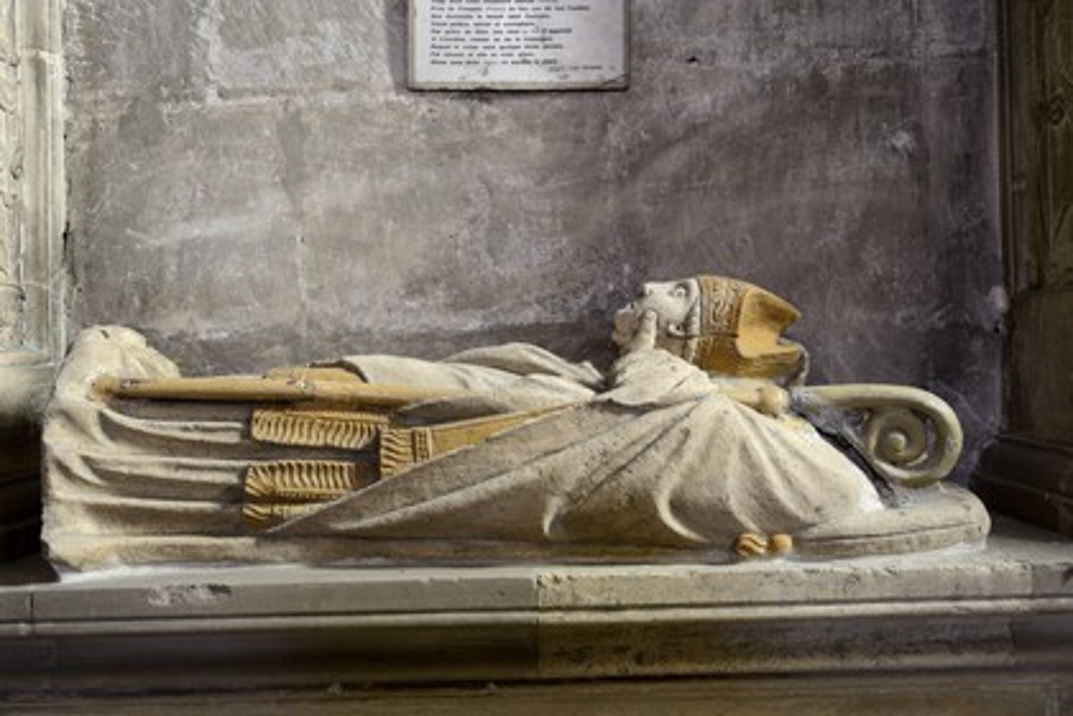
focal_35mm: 32
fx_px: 954
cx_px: 536
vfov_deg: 41.1
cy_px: 358
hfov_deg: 58.7
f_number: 5
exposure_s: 1/5
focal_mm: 32
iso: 1600
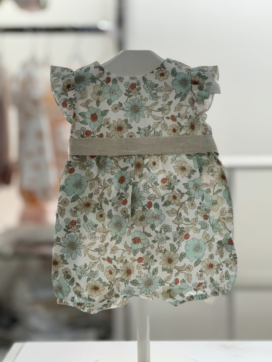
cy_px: 181
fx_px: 1257
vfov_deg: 16.4
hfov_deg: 12.3
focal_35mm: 120
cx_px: 136
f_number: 2.8
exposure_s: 1/100
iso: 100
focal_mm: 15.66
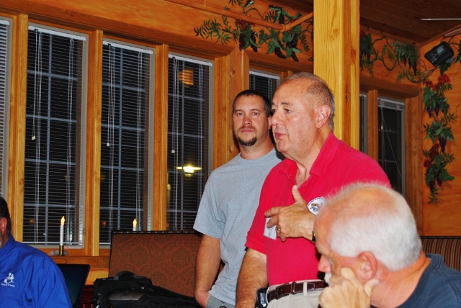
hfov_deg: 24.6
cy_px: 154
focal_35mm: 82
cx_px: 230
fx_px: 1057
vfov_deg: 16.6
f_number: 5.6
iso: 220
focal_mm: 55
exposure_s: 1/60
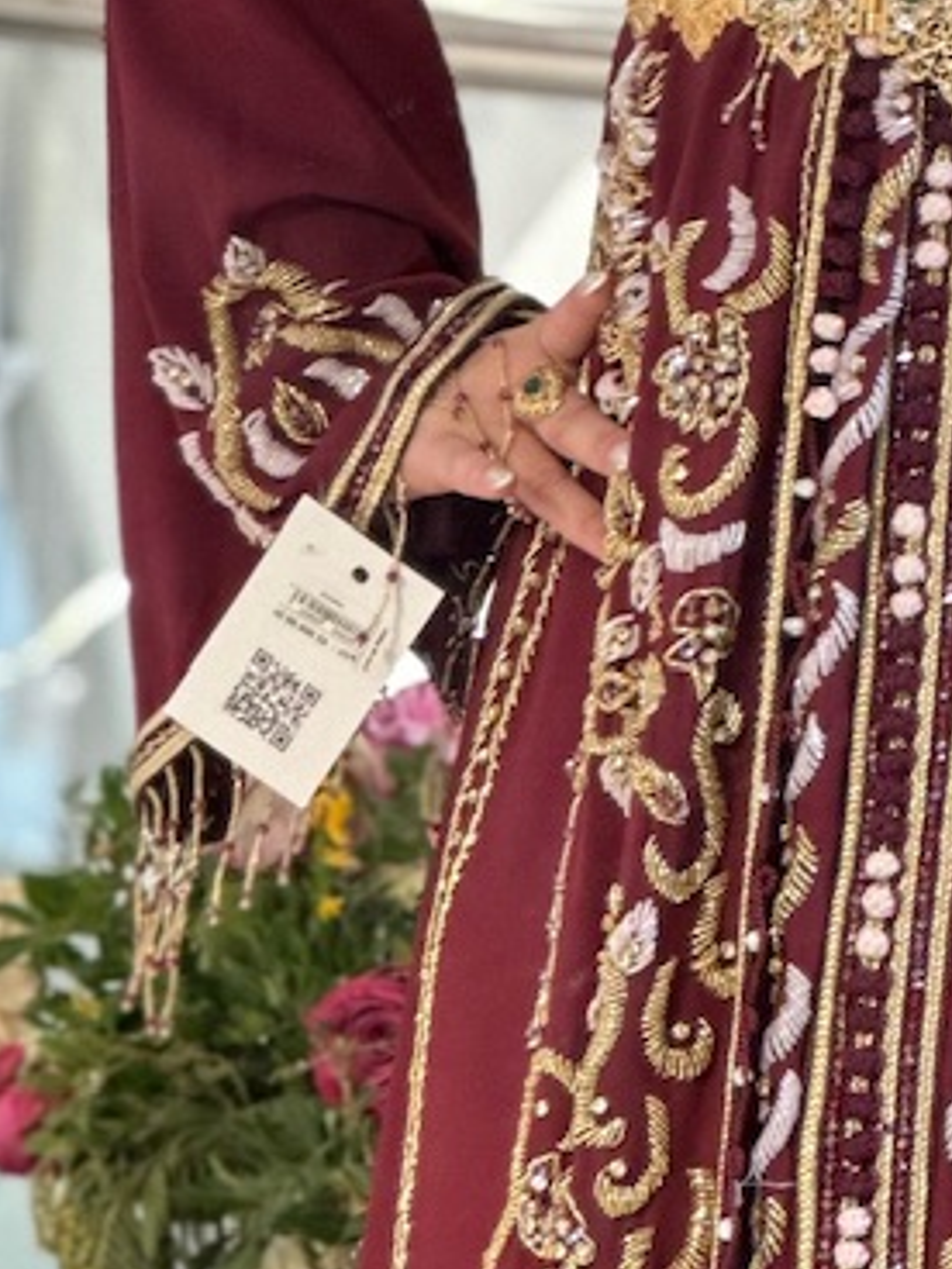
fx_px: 9827
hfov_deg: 5.5
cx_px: 1128
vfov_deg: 7.3
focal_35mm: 268
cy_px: -193
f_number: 2.8
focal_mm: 9
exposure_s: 1/100
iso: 250
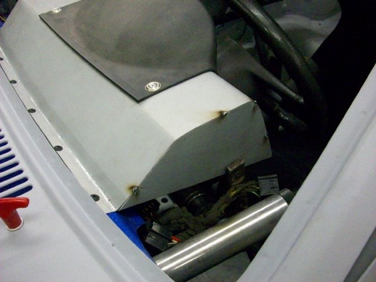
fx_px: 369
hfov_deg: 54.0
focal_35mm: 34
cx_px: 188
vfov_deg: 41.8
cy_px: 141
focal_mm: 5.7
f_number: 2.8
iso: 609
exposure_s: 1/128
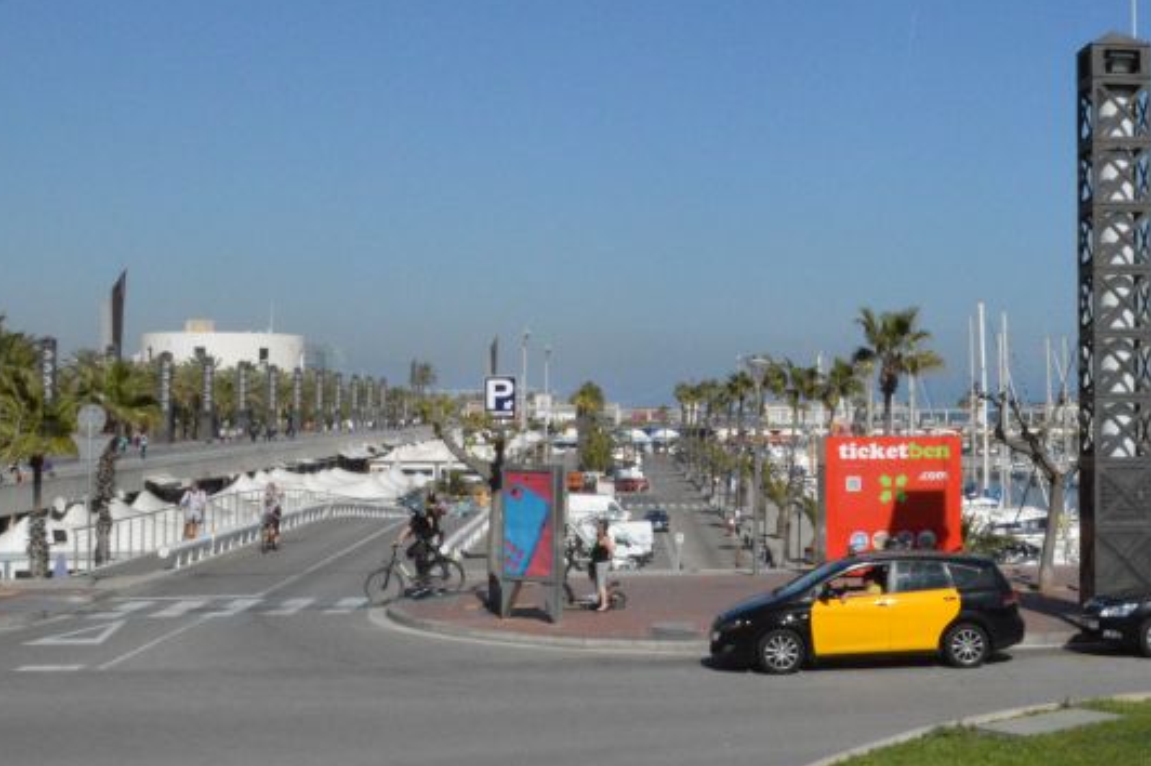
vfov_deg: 25.9
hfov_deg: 36.7
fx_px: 1661
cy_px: 308
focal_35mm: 52
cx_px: 943
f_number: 20
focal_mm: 18
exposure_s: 1/1600
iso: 3200
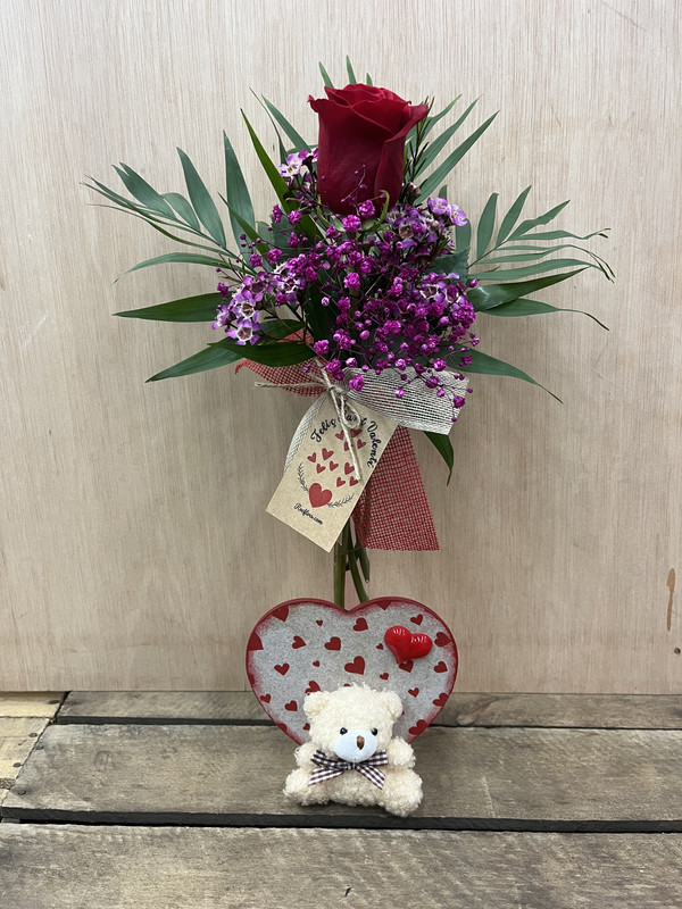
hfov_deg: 53.1
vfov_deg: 67.3
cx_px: 341
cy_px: 454
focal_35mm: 26
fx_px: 683
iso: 200
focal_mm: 5.1
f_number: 1.6
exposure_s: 1/50
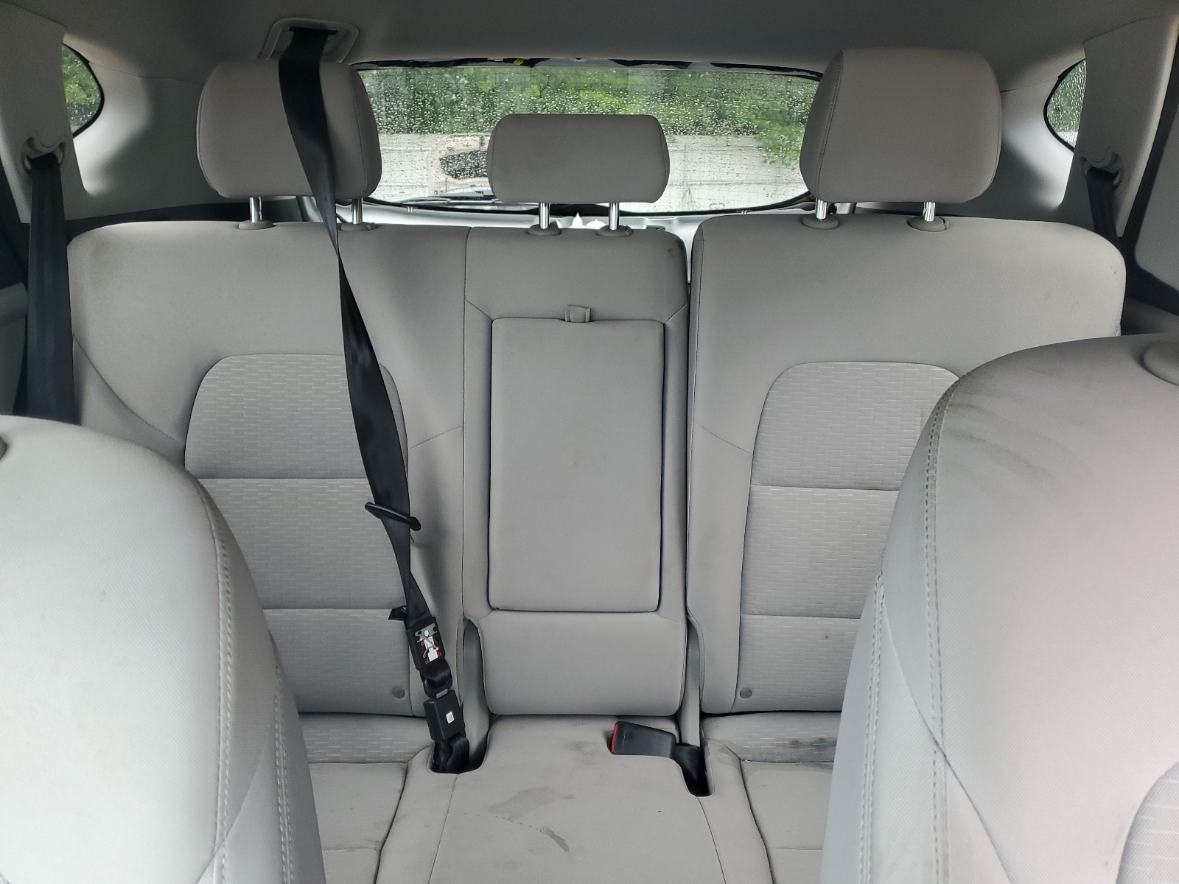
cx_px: 590
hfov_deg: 67.3
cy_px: 442
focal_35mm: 26
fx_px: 886
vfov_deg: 53.1
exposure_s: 1/60.2
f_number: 1.5
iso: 70
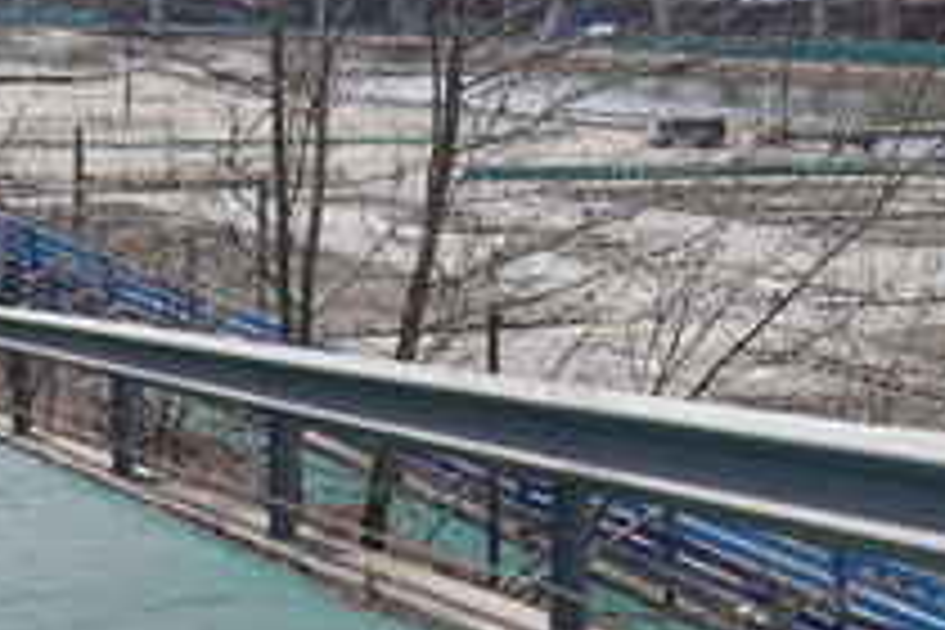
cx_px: 585
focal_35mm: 103
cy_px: 234
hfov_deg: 19.8
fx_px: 2704
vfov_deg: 13.3
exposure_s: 1/320
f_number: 8
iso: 100
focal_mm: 16
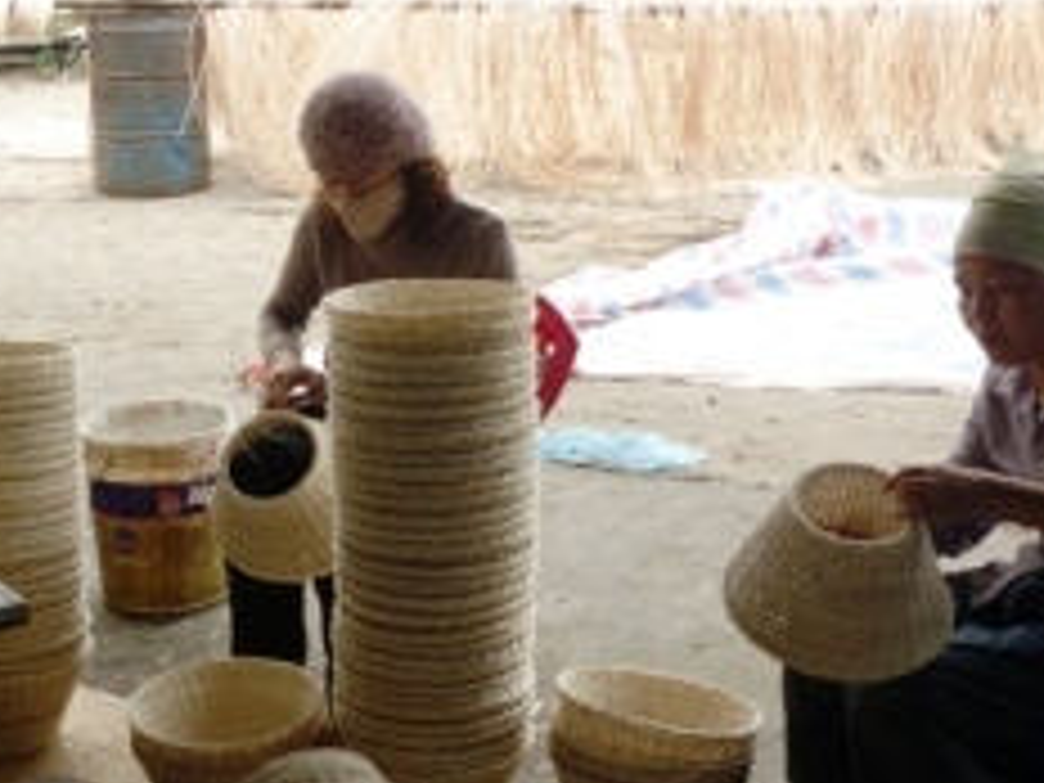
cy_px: 428
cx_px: 364
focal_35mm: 64
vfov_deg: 22.9
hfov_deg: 30.1
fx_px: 1930
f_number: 2.8
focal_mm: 5.5
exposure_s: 1/200
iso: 80
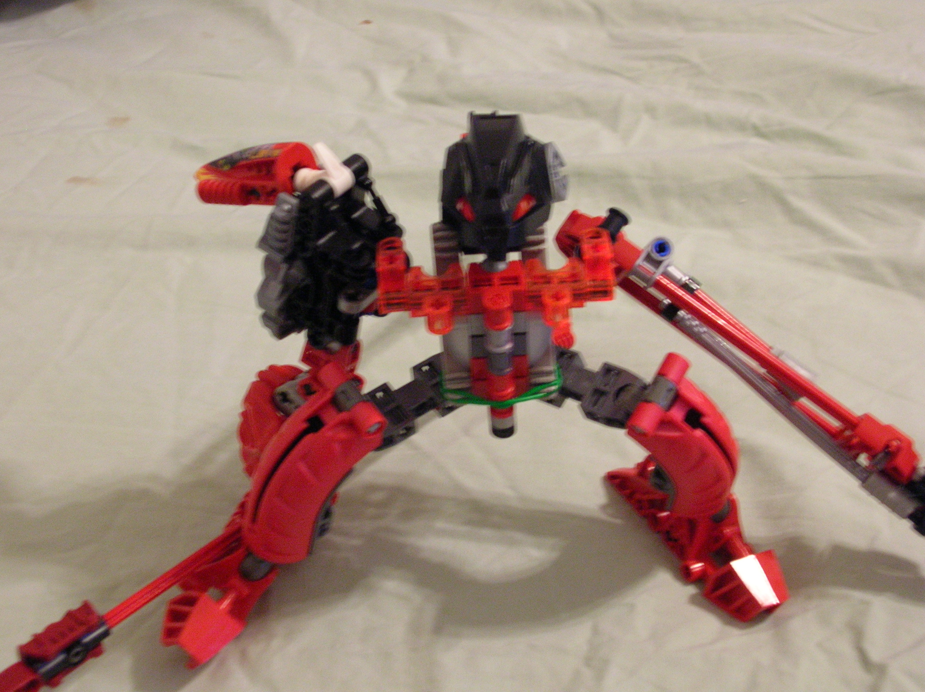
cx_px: 462
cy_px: 346
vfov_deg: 25.2
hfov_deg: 33.3
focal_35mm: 58
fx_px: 1549
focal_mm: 9.6
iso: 162
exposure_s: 1/5.8
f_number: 3.5
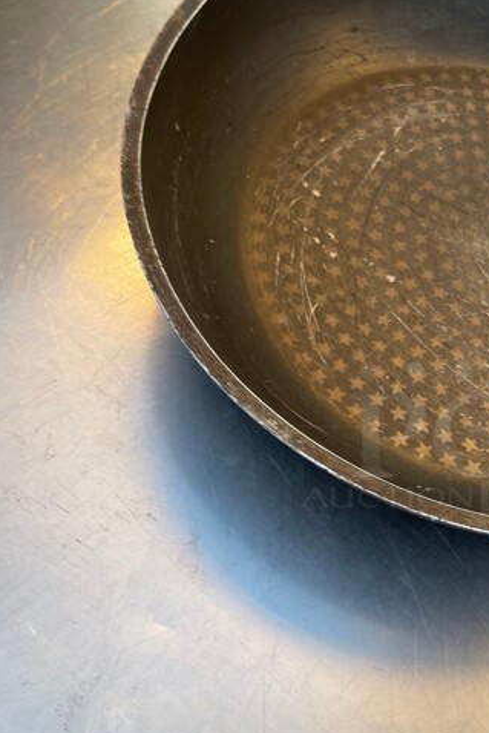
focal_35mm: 46
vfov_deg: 42.6
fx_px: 936
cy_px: 433
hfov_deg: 27.9
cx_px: 463
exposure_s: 1/121
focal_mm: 5.1
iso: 50
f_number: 1.6
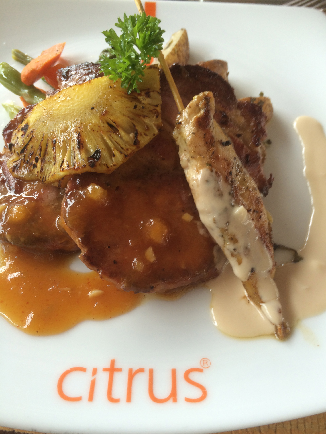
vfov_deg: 60.0
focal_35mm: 30
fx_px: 377
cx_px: 163
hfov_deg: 46.8
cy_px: 217
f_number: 2.2
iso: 50
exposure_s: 1/60
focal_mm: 4.12
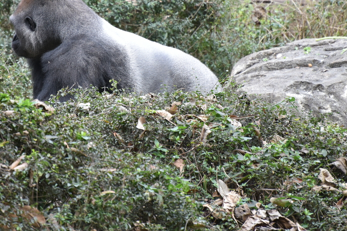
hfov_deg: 3.7
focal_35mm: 554
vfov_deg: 2.5
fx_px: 5340
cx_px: 116
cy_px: 34
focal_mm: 300
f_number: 5.6
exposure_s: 1/640
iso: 1100
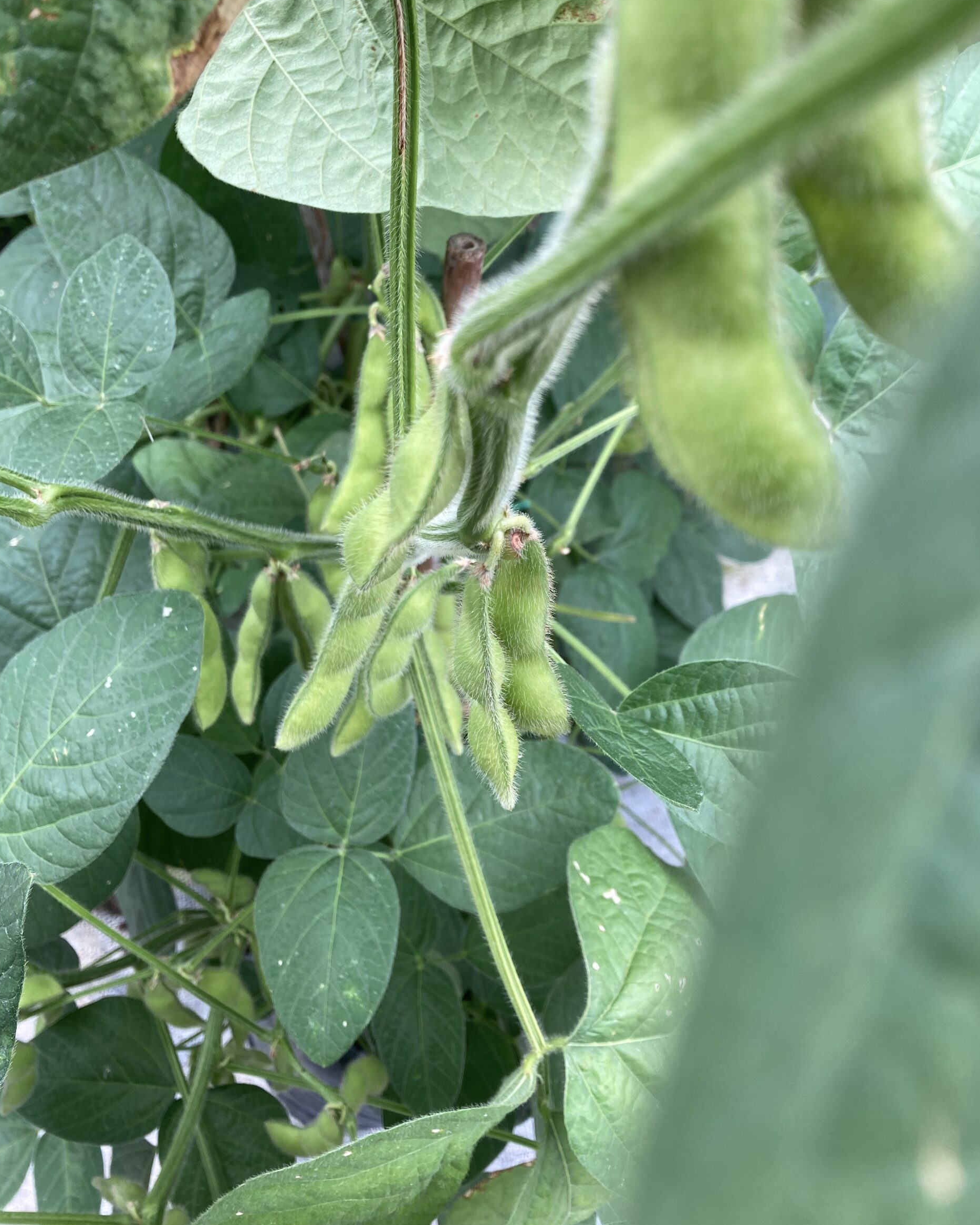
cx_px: 488
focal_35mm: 30
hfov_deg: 48.5
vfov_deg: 58.7
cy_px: 573
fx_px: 1088
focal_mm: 3.99
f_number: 1.8
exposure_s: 1/121
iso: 25
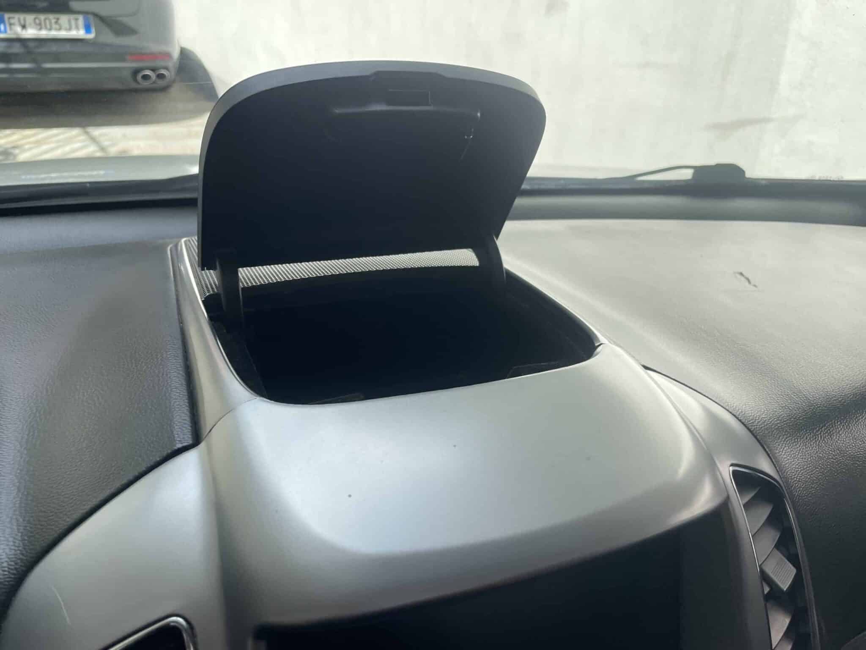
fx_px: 650
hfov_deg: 67.3
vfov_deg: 53.1
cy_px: 325
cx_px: 433
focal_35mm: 26
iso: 32
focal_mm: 4.2
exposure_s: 1/720
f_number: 1.6
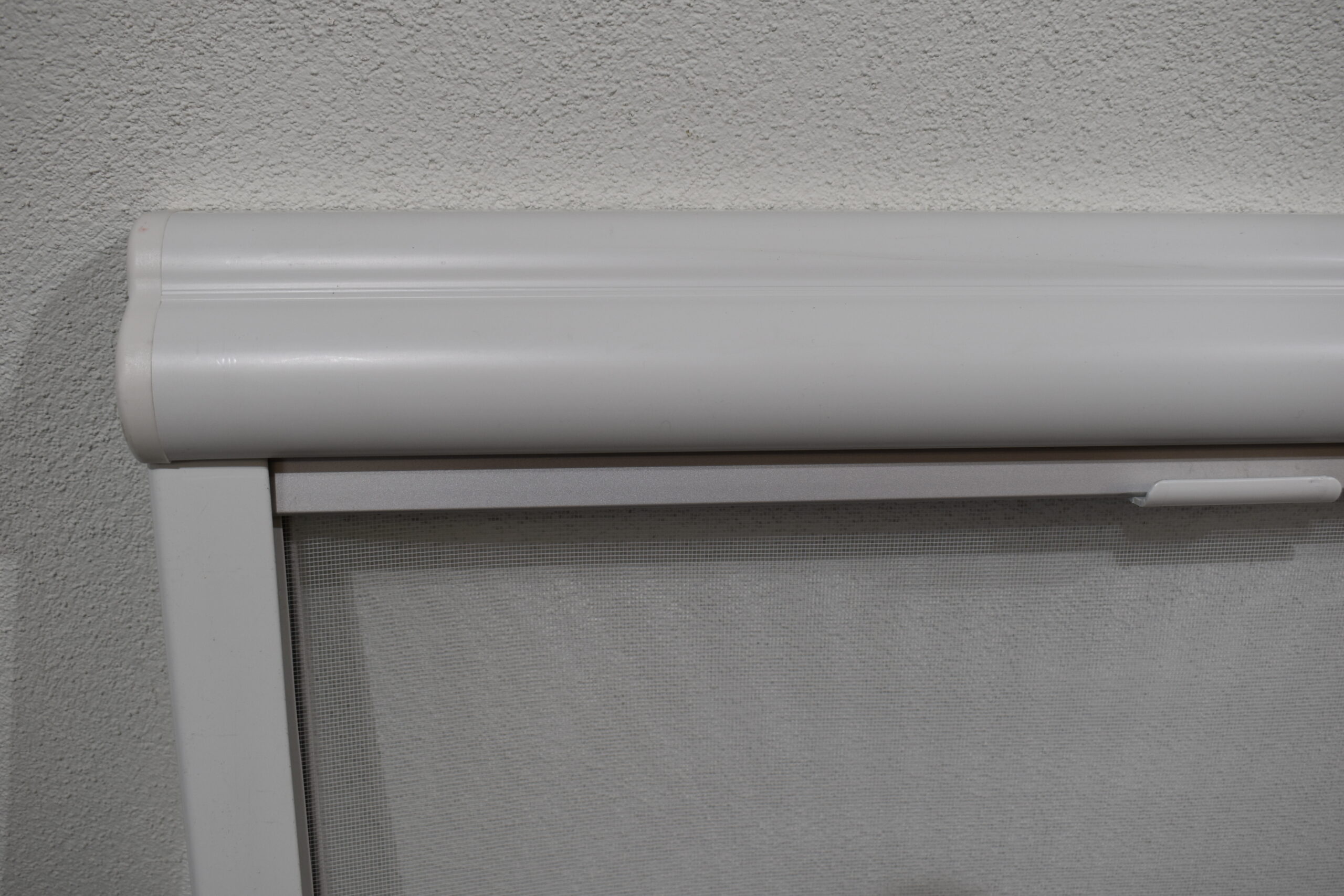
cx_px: 672
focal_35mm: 38
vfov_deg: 35.5
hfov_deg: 51.3
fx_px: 1400
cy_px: 448
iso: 250
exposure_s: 1/125
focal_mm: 25
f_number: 5.6
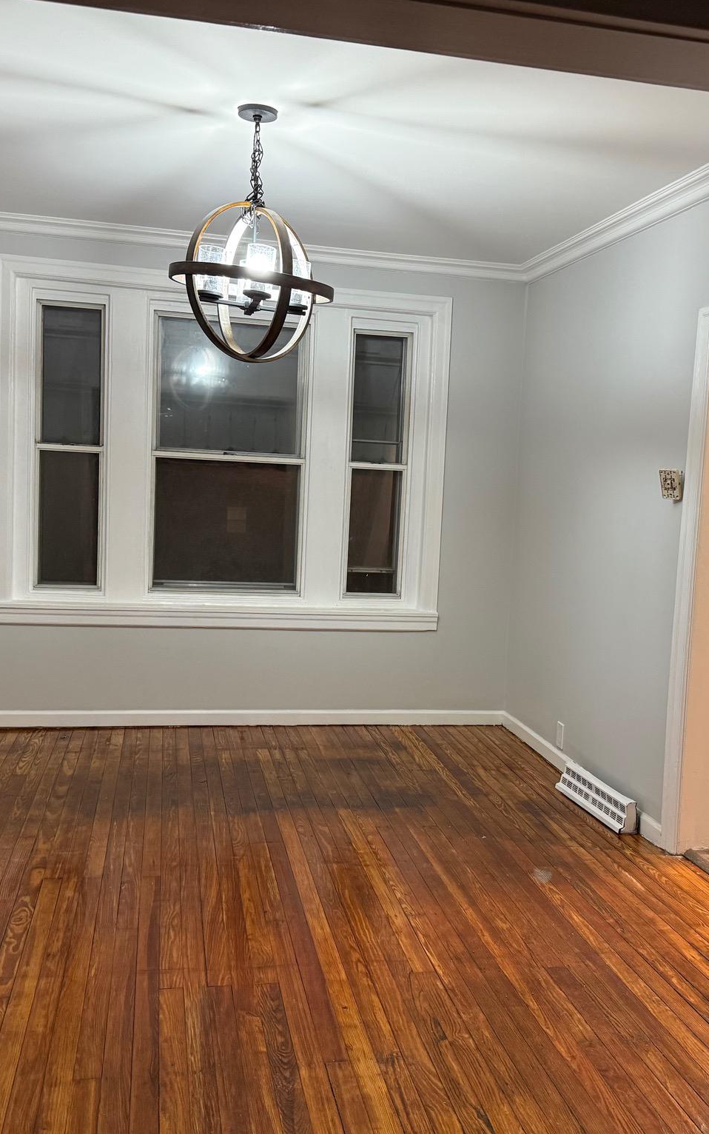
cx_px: 392
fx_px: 1051
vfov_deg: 56.7
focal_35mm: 34
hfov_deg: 37.2
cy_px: 566
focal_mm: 6.76
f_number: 1.78
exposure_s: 1/60
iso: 320
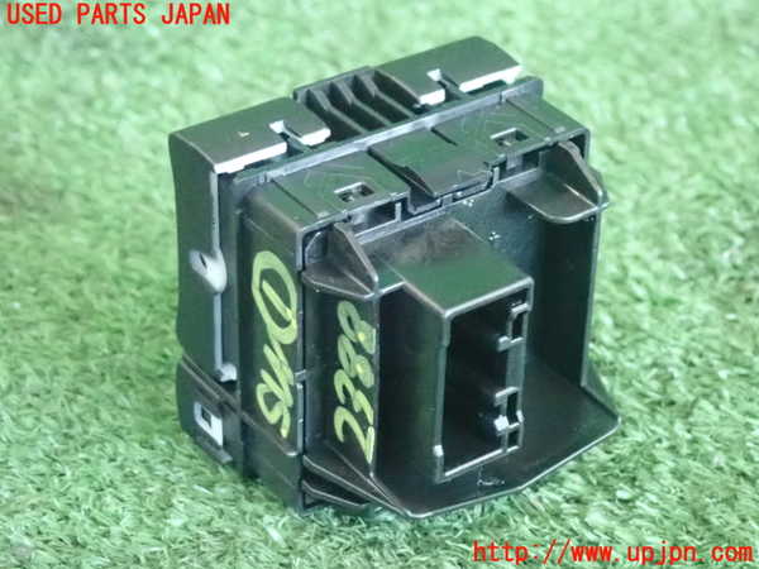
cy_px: 284
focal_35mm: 91
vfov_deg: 16.2
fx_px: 1995
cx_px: 380
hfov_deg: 21.5
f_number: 4.7
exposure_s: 1/80
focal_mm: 16.48
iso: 6400
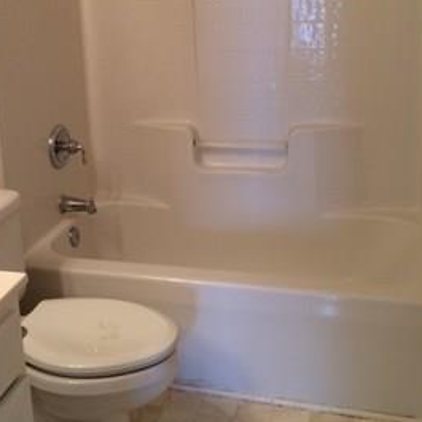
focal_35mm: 48
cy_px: 123
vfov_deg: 34.8
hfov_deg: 35.0
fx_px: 662
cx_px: 142
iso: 80
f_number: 2.2
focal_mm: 4.12
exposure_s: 1/30
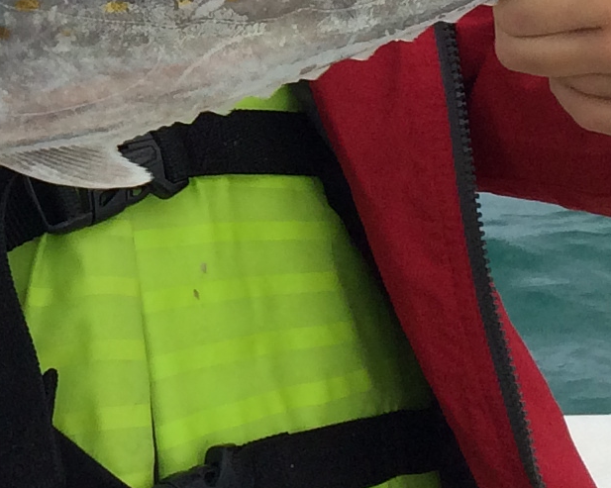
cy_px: -281
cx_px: -256
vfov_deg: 9.6
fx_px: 2802
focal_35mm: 155
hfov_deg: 12.0
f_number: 2.2
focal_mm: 4.12
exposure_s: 1/1140
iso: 32
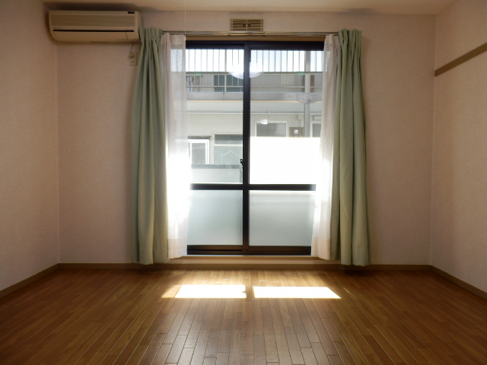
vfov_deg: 56.8
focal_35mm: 24
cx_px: 244
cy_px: 182
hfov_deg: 71.6
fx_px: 338
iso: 80
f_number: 3
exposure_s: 1/50
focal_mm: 4.2
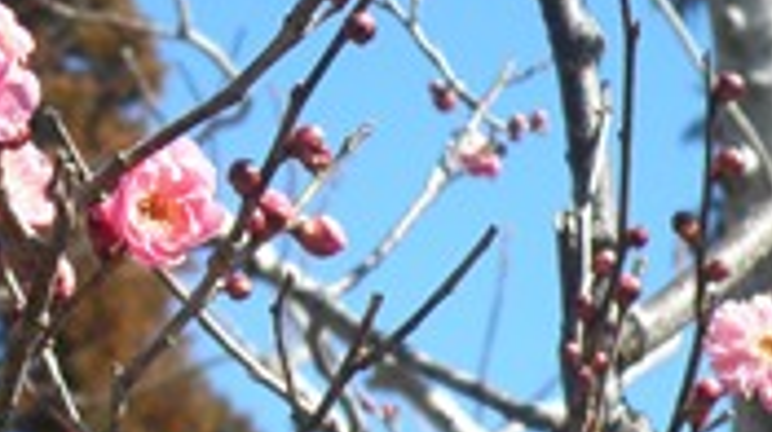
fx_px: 3190
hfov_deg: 13.6
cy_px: 106
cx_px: -46
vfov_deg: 7.7
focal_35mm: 156
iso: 64
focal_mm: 8.3
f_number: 3.4
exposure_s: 1/320
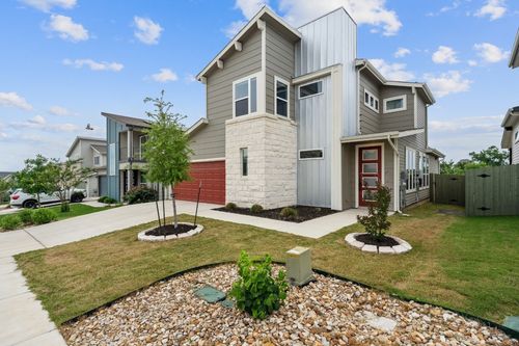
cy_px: 173
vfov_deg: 70.4
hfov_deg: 93.3
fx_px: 245
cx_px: 260
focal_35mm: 17
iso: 500
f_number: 8
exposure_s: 1/350
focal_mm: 17
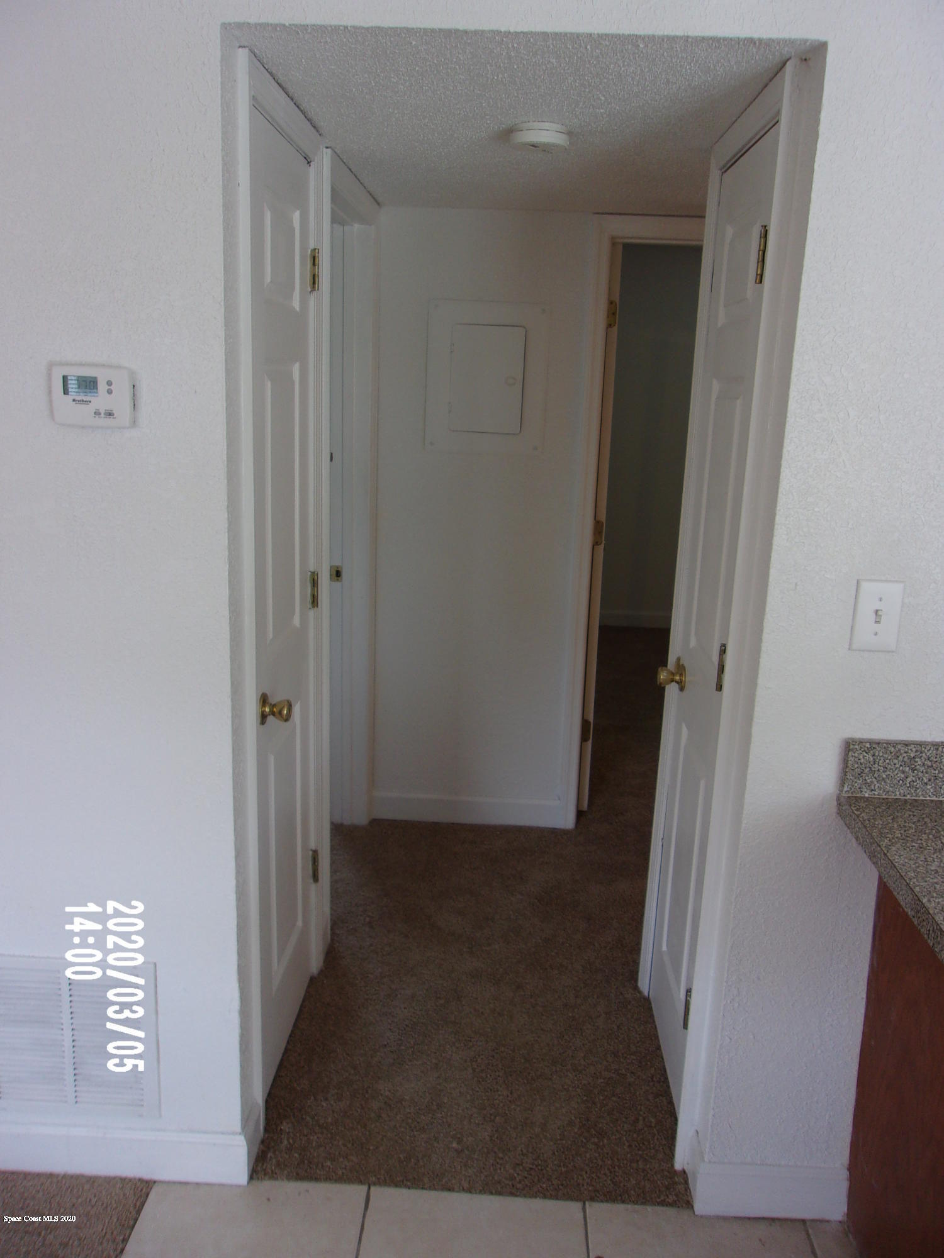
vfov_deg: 65.3
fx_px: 982
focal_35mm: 27
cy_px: 629
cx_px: 472
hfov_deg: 51.4
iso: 80
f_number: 3
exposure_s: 1/42
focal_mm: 4.9
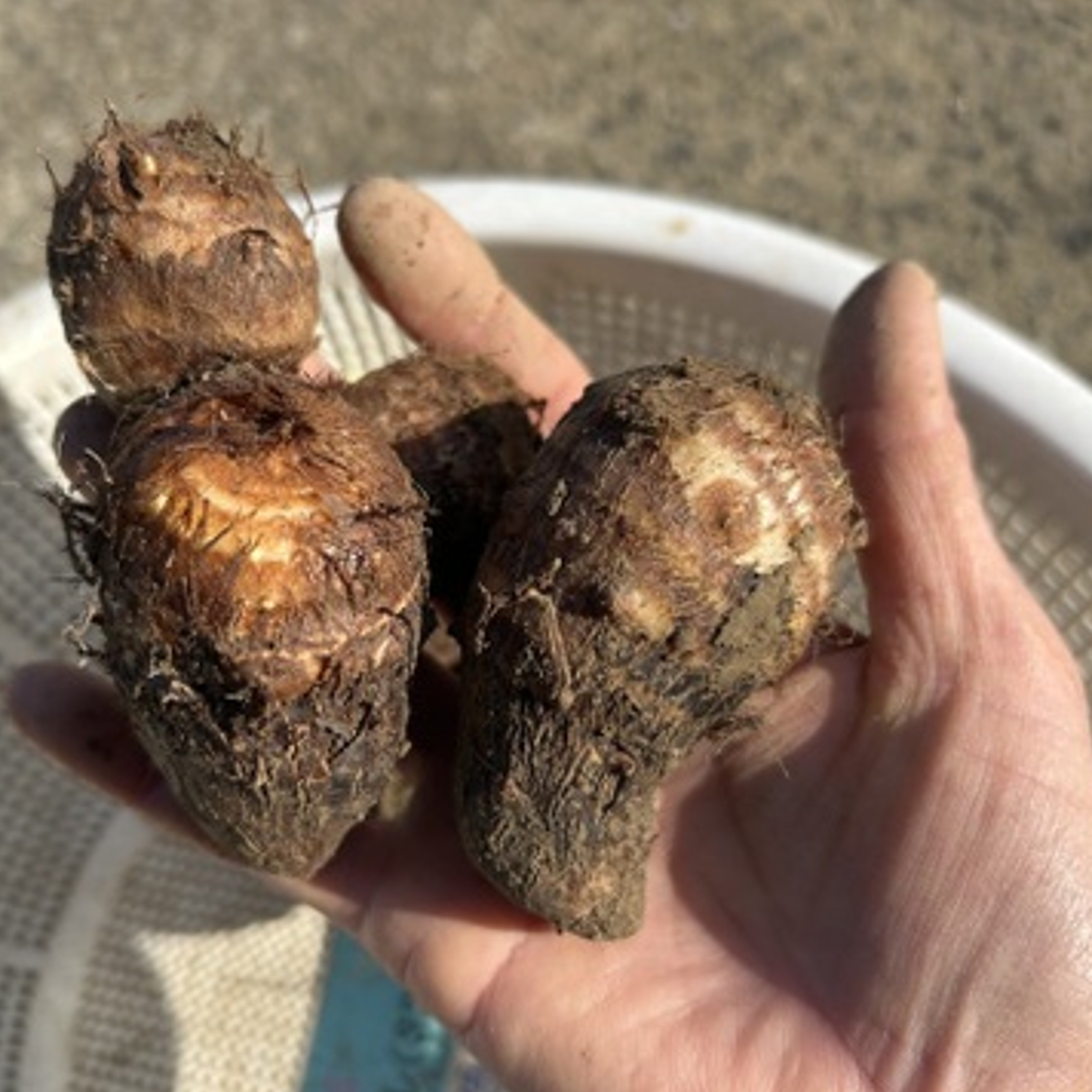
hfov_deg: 52.4
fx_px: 1106
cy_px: 549
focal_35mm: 31
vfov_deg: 52.5
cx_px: 479
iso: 50
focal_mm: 5.7
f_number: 1.5
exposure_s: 1/2208
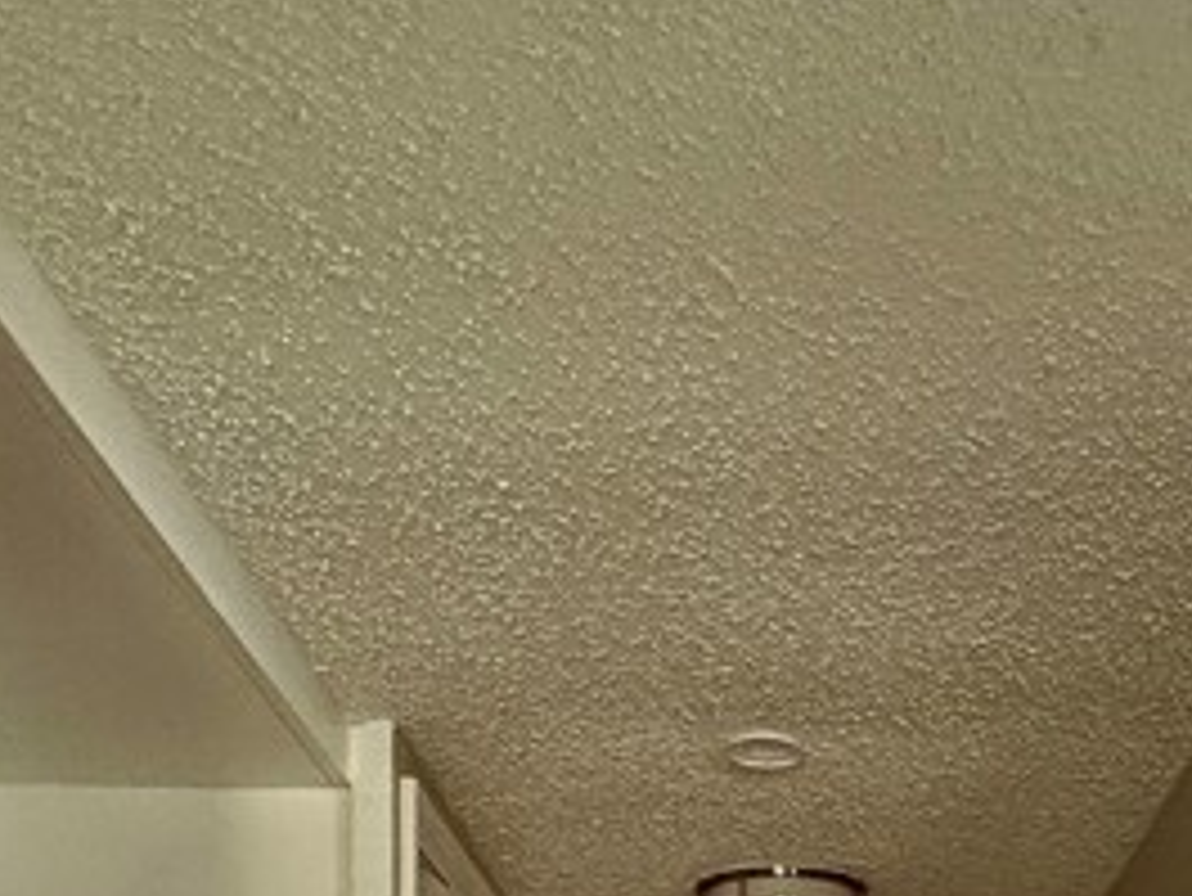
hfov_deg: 35.0
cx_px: 846
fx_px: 1860
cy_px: 1508
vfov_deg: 20.8
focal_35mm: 54
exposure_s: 1/60
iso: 400
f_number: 2.2
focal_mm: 2.22
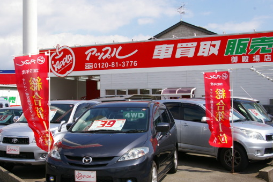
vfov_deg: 27.5
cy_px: 105
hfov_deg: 40.2
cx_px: 110
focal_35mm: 49
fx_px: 371
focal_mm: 26
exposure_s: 1/250
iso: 200
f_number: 9.5
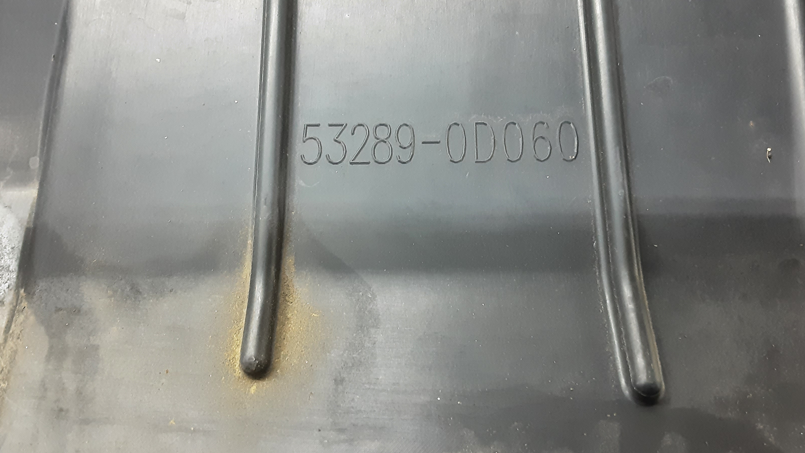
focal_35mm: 30
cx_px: 401
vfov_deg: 38.9
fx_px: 640
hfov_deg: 64.3
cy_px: 193
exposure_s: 1/25
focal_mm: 2.91
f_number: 1.9
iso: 250
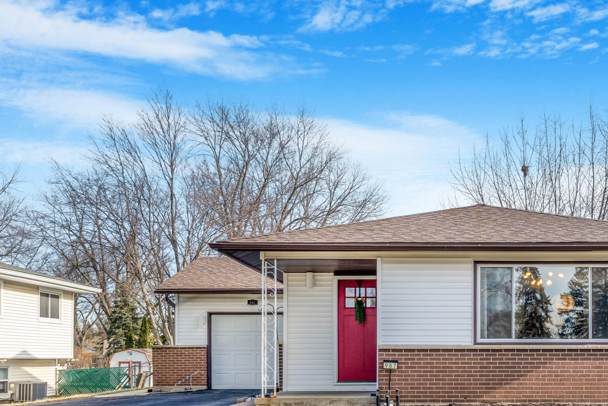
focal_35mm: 46
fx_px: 777
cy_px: 299
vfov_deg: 28.9
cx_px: 436
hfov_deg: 41.8
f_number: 9
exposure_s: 1/500
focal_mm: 29
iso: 640
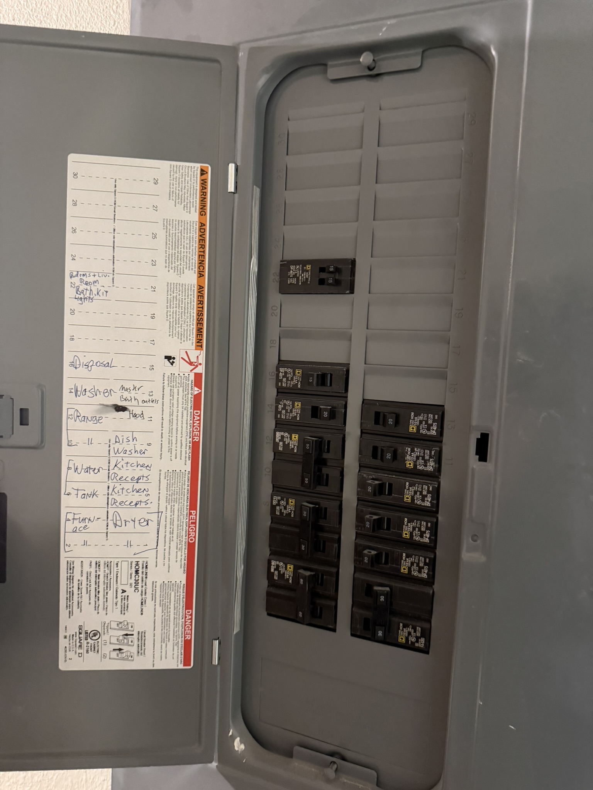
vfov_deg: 71.6
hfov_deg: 56.8
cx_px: 296
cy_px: 395
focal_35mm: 24
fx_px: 548
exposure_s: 1/30
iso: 1000
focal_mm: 6.76
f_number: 1.78
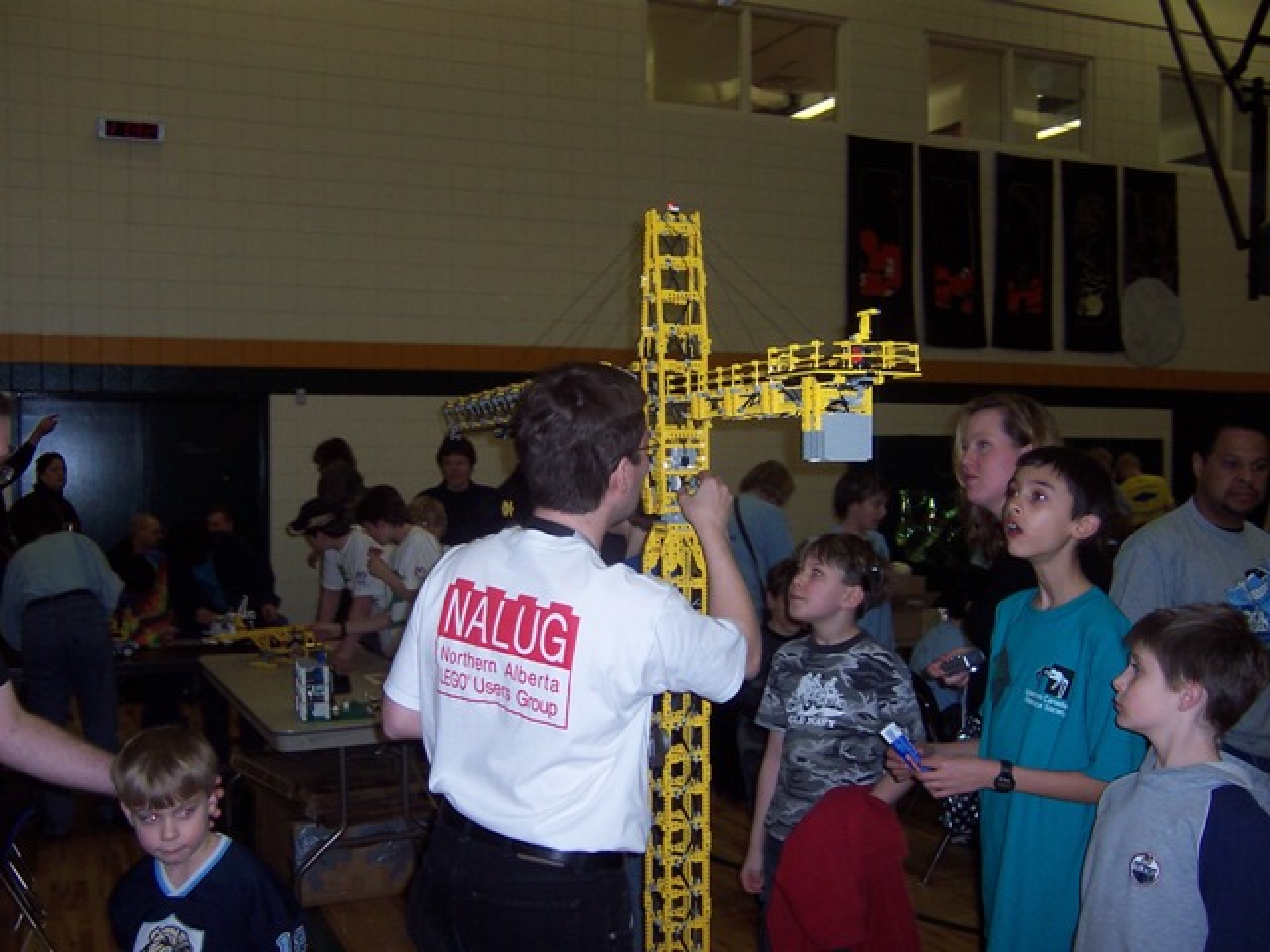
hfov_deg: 51.4
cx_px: 635
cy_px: 476
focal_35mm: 36
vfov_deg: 39.7
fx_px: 1321
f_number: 2.8
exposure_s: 1/60
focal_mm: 5.6
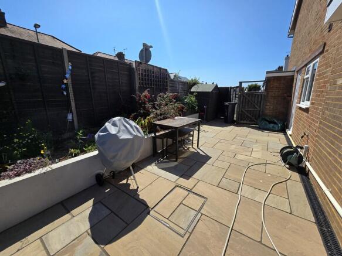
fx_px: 128
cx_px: 171
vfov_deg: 89.9
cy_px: 128
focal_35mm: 13
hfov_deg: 106.2
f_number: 2.2
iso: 50
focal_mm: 2.2
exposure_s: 1/2812
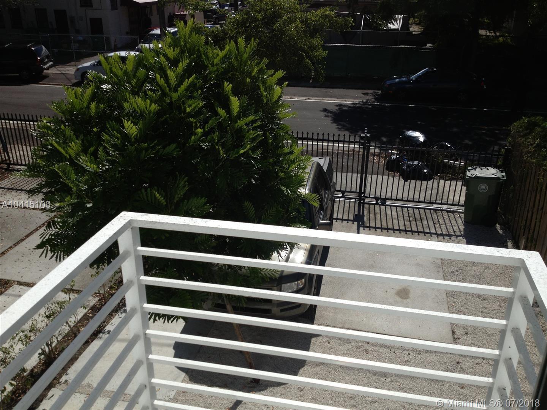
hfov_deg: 52.6
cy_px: 205
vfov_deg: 40.7
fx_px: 553
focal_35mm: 35
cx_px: 274
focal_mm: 4.28
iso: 50
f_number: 2.4
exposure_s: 1/2907
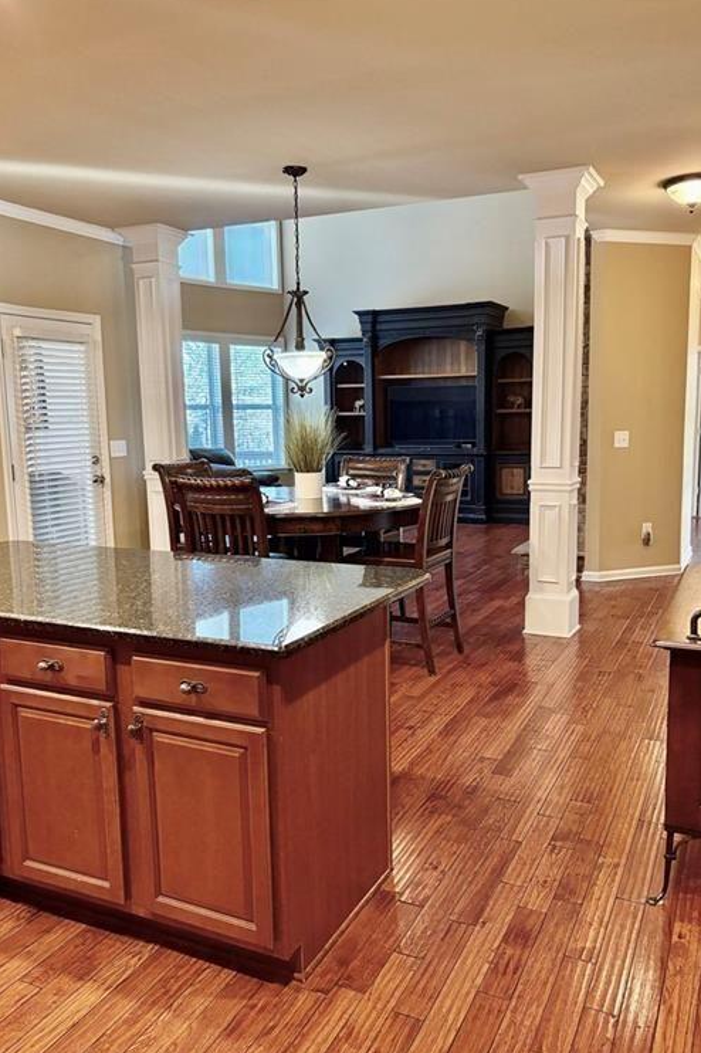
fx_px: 819
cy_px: 535
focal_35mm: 28
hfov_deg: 46.3
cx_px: 385
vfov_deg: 65.5
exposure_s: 1/40
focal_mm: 5.96
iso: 400
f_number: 1.6
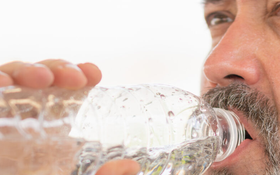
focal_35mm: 281
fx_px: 2144
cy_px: 113
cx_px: 177
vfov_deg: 4.7
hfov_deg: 7.5
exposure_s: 1/1600
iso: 100
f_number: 1.4
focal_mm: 56
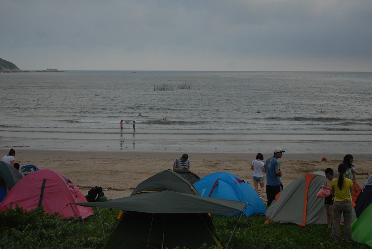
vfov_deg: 16.6
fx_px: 853
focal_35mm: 82
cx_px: 186
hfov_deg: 24.6
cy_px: 124
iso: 100
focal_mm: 55
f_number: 4.5
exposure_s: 1/400
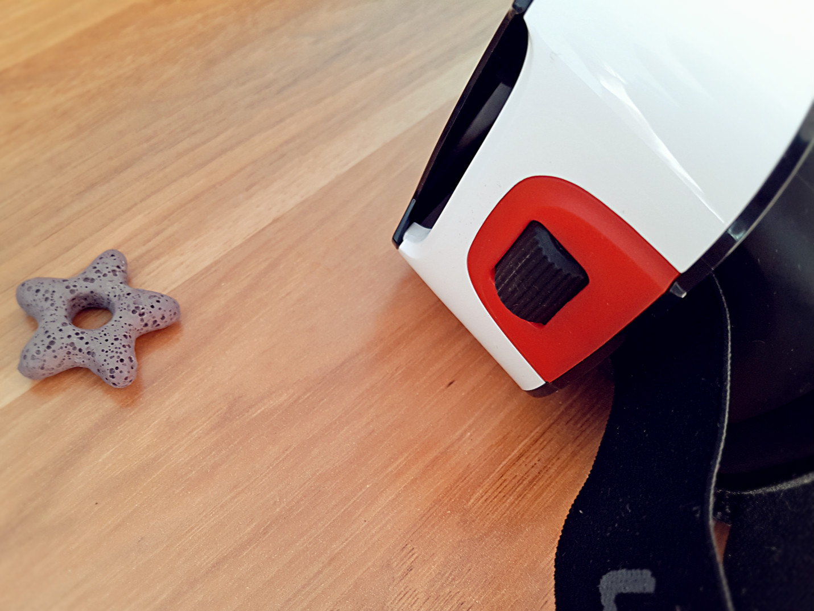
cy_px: 306
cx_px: 407
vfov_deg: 45.4
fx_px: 729
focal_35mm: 31
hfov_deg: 58.4
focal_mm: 4.73
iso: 100
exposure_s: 1/33
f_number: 2.2
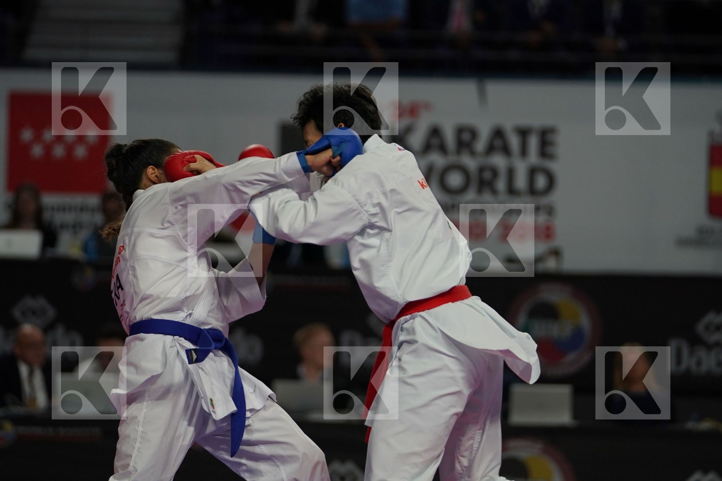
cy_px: 240
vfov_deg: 5.5
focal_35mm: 252
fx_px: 5054
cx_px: 361
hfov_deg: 8.2
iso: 640
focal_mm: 168
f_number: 2.8
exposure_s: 1/1000
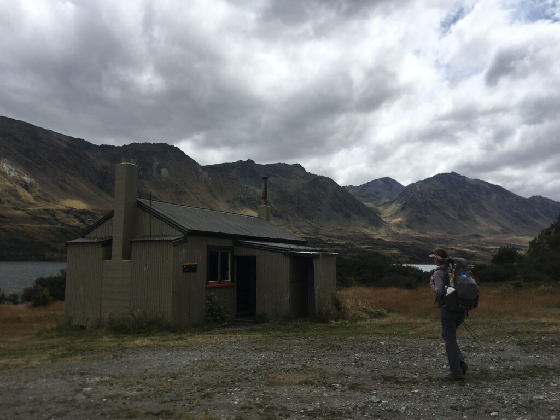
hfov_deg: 61.7
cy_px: 210
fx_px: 469
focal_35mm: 29
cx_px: 280
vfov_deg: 48.2
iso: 25
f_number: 2.2
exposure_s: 1/3344
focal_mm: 4.15
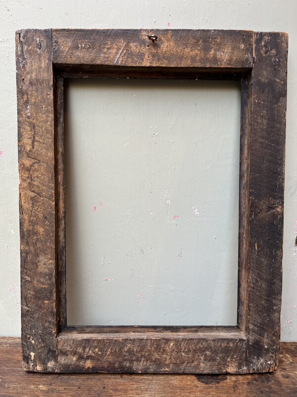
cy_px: 198
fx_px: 297
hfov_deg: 53.1
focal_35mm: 26
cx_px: 148
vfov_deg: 67.3
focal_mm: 5.7
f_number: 1.5
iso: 100
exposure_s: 1/100
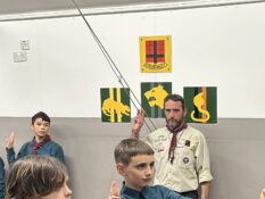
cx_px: 215
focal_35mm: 67
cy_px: 164
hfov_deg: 28.3
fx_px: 513
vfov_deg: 21.6
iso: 125
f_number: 1.5
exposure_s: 1/100
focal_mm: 5.7
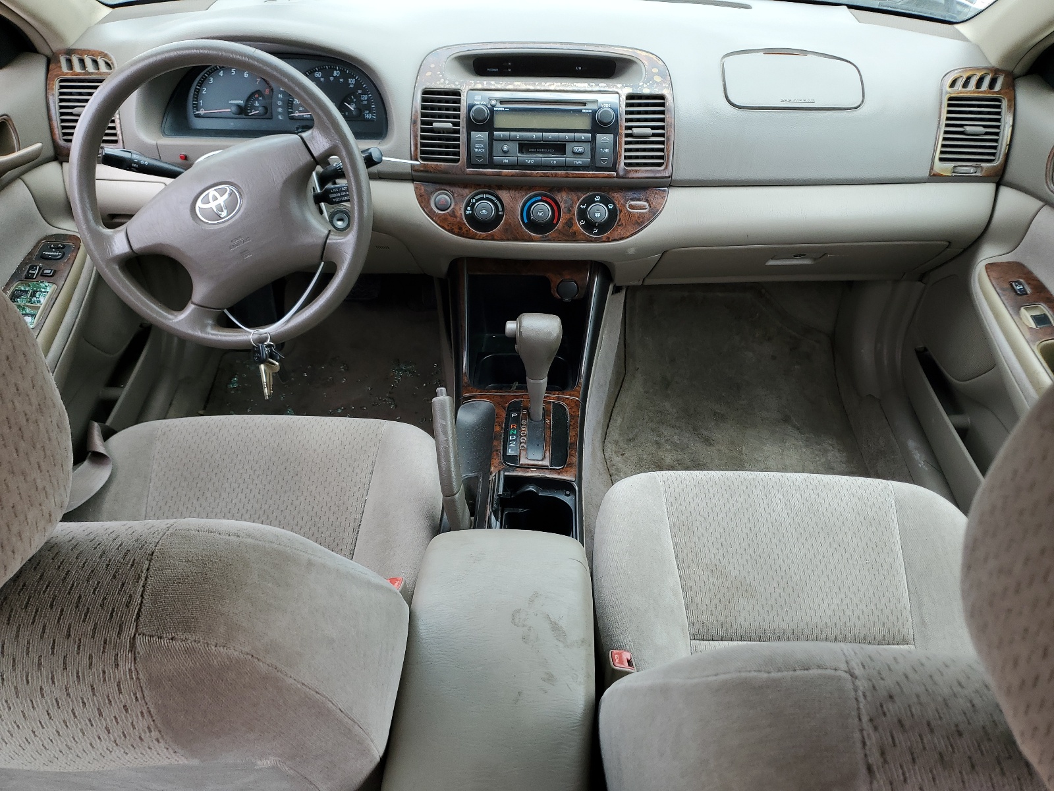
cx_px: 527
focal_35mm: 26
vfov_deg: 53.1
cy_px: 396
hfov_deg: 67.3
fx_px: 792
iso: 50
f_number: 1.5
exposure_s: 1/345
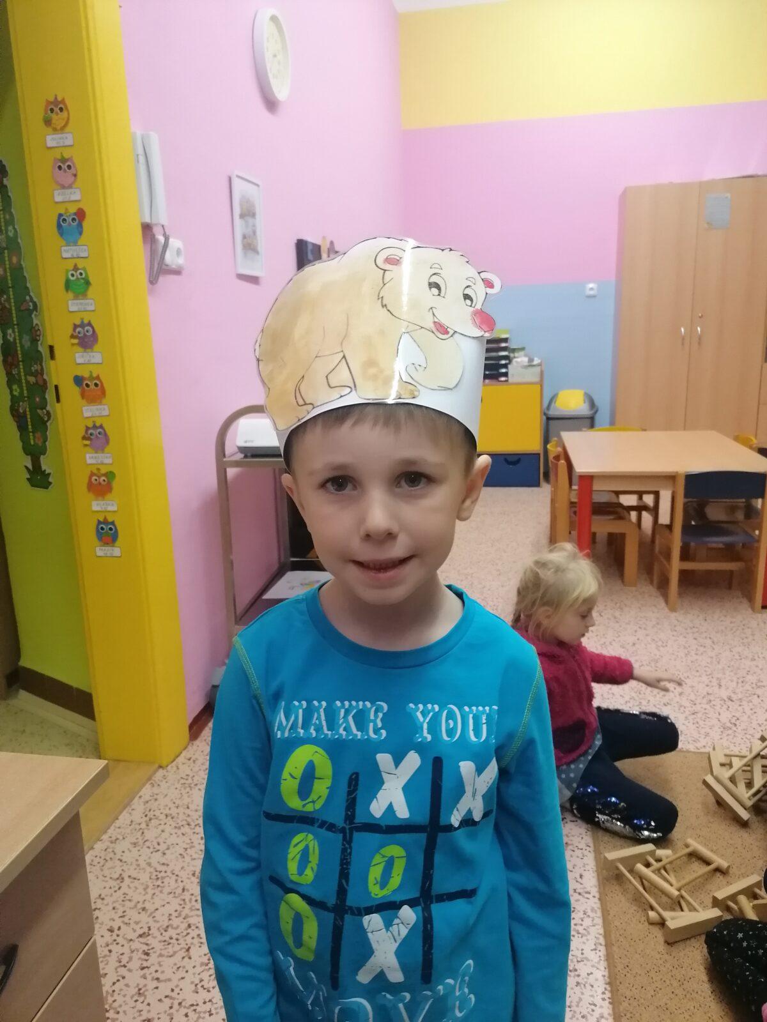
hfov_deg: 51.4
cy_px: 511
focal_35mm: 27
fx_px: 798
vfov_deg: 65.3
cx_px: 384
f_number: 1.8
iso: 400
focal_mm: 4.75
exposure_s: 1/100
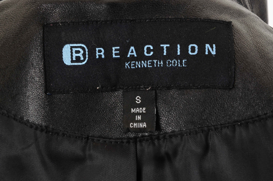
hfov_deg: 15.2
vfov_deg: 10.1
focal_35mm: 135
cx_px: 136
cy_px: 90
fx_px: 1022
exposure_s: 1/60
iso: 400
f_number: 13
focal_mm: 90
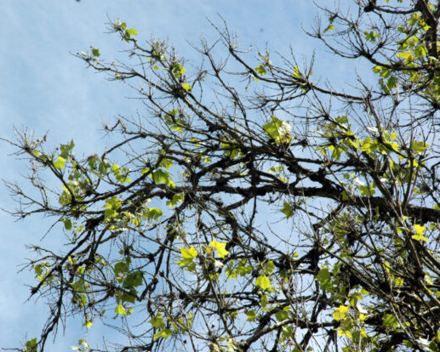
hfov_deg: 16.2
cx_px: 211
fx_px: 1550
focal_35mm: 119
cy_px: 176
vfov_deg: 13.0
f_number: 11
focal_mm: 70
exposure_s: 1/500
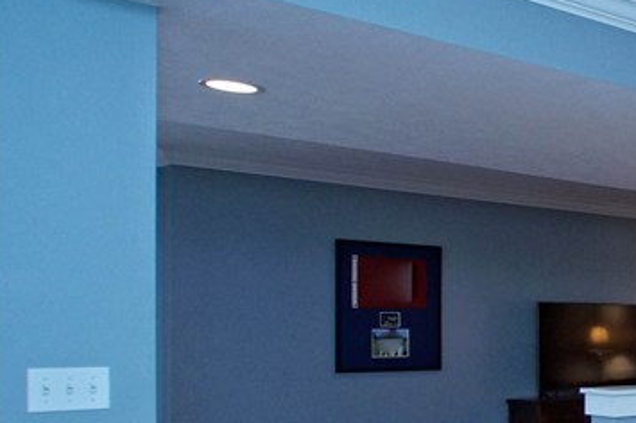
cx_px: 955
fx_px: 892
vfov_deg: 26.2
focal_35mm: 51
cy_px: 339
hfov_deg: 27.3
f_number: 5.6
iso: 800
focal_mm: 11
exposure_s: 1/80
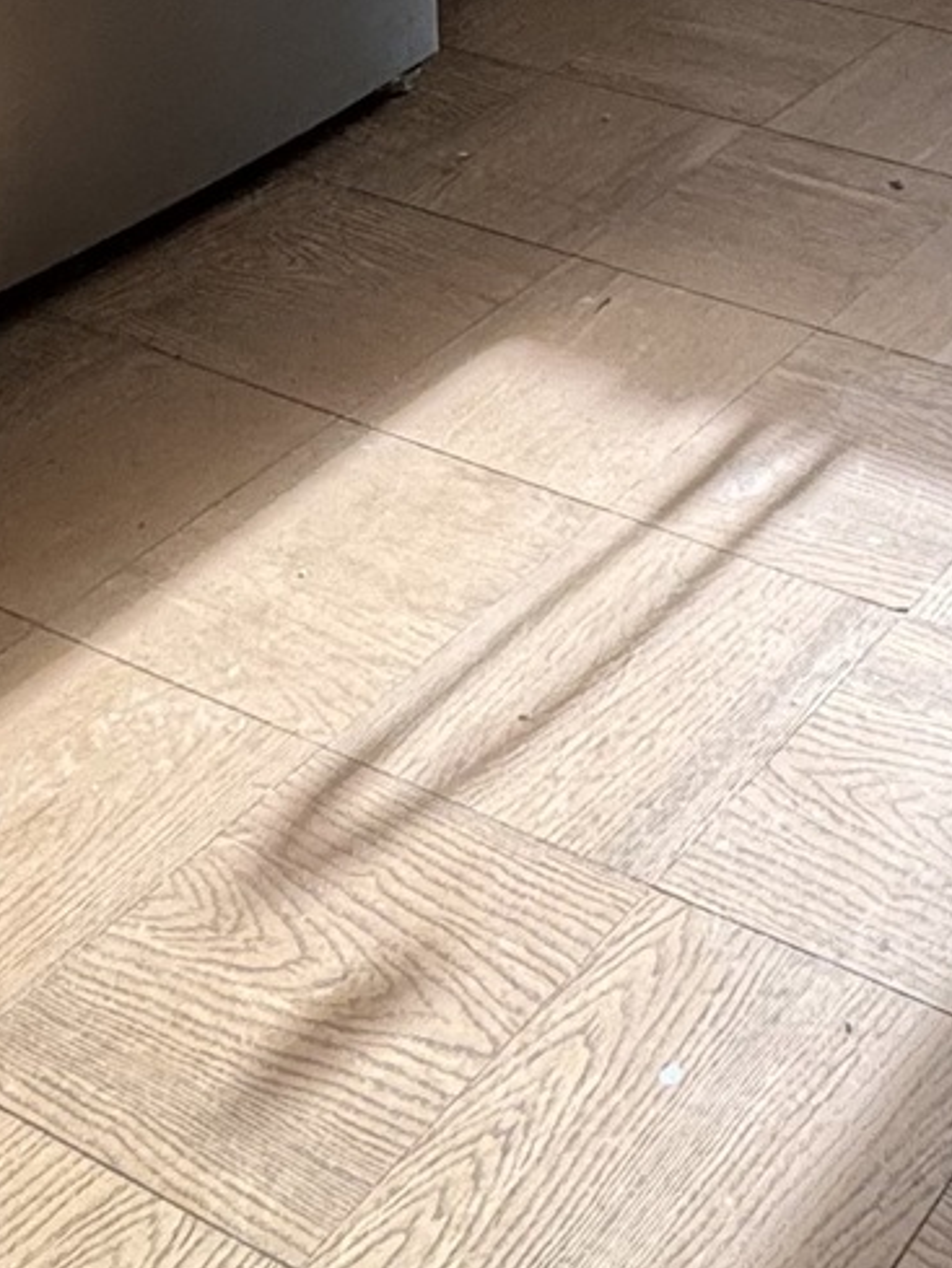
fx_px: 2419
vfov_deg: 23.1
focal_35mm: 66
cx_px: 1274
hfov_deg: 20.2
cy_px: -682
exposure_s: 1/120
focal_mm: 2.22
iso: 160
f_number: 2.2
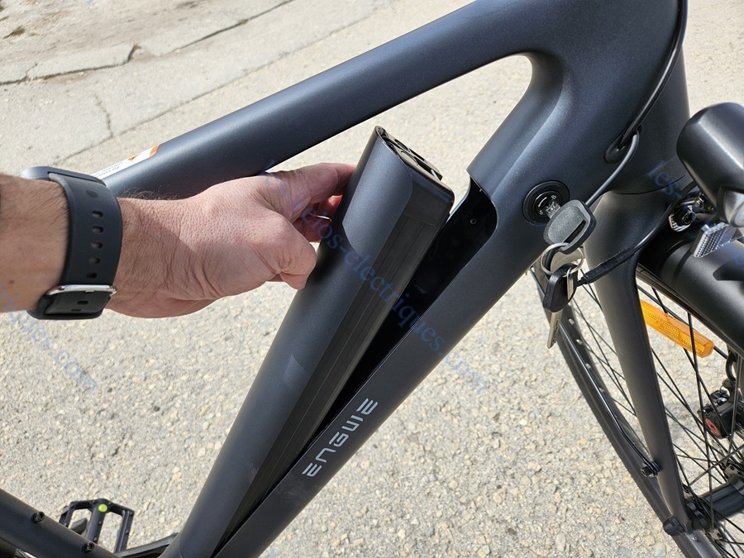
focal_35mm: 23
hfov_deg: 73.9
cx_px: 372
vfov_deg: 58.9
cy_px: 279
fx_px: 494
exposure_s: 1/1445
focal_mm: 5.4
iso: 32
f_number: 1.8
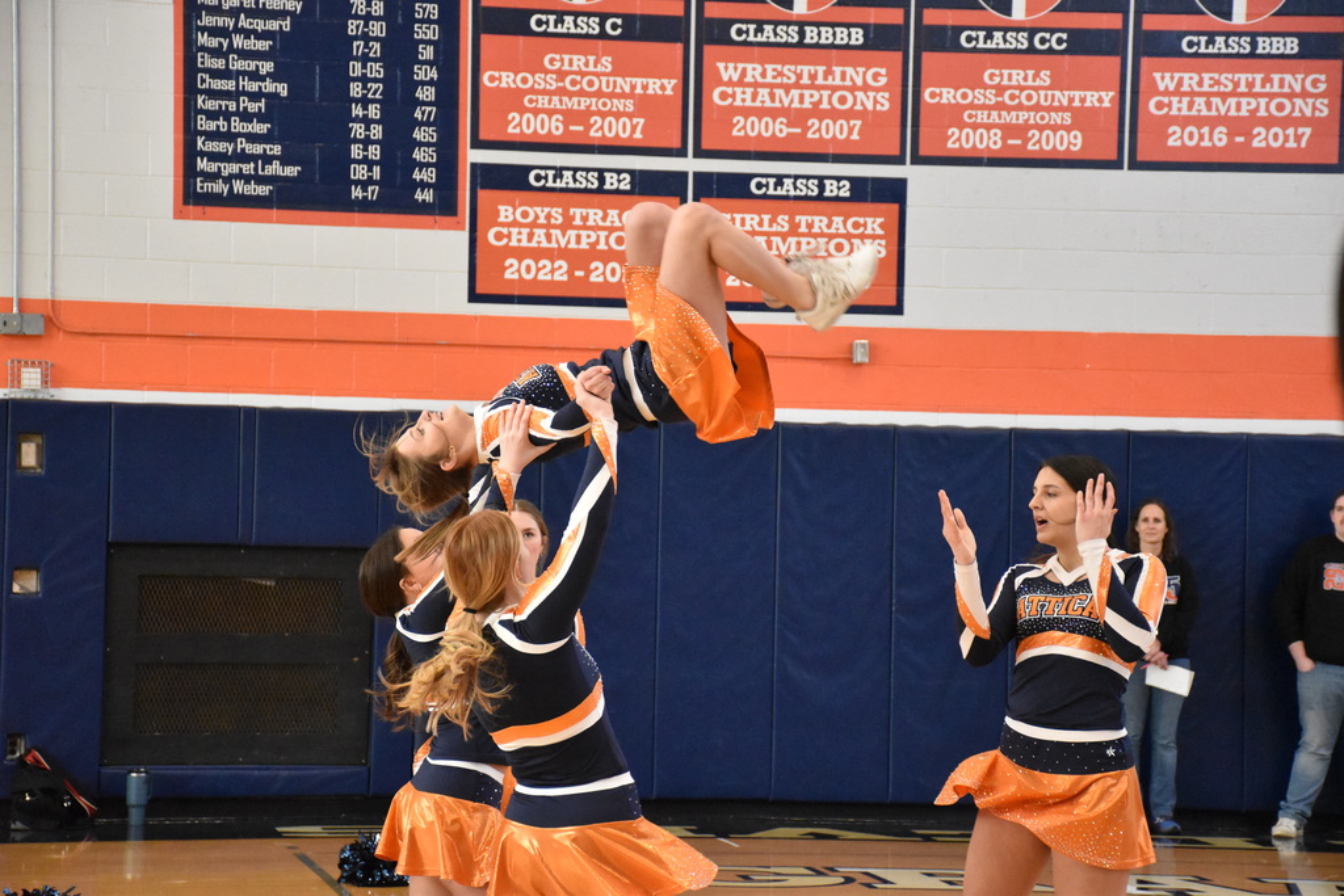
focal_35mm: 105
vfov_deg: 13.0
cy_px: 448
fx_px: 3920
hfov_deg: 19.5
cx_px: 672
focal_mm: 70
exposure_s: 1/500
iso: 6400
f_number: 5
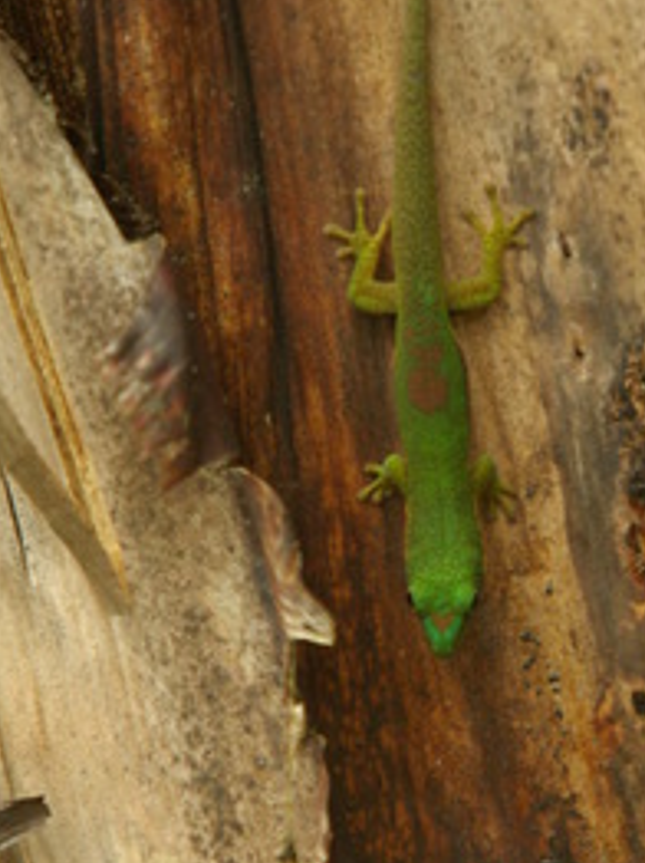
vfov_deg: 1.8
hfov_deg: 1.3
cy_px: 435
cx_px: 487
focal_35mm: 1111
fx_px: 27647
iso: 800
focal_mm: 420
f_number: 6.7
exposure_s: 1/180
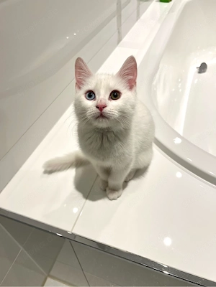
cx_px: 108
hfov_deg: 53.1
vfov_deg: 67.3
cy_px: 144
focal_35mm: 26
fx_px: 216
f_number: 1.5
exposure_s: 1/100
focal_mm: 5.7
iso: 80
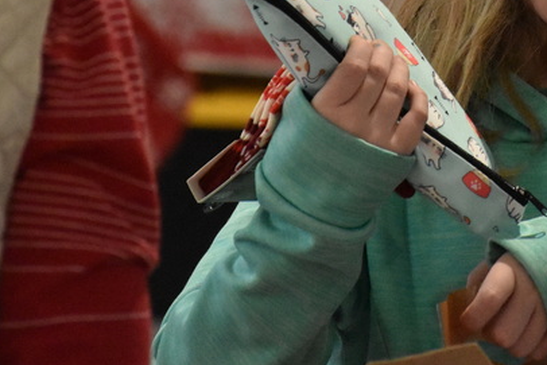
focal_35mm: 530
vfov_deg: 2.6
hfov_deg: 3.9
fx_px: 8055
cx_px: 466
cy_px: -34
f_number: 5.6
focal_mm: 140
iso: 6400
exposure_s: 1/320
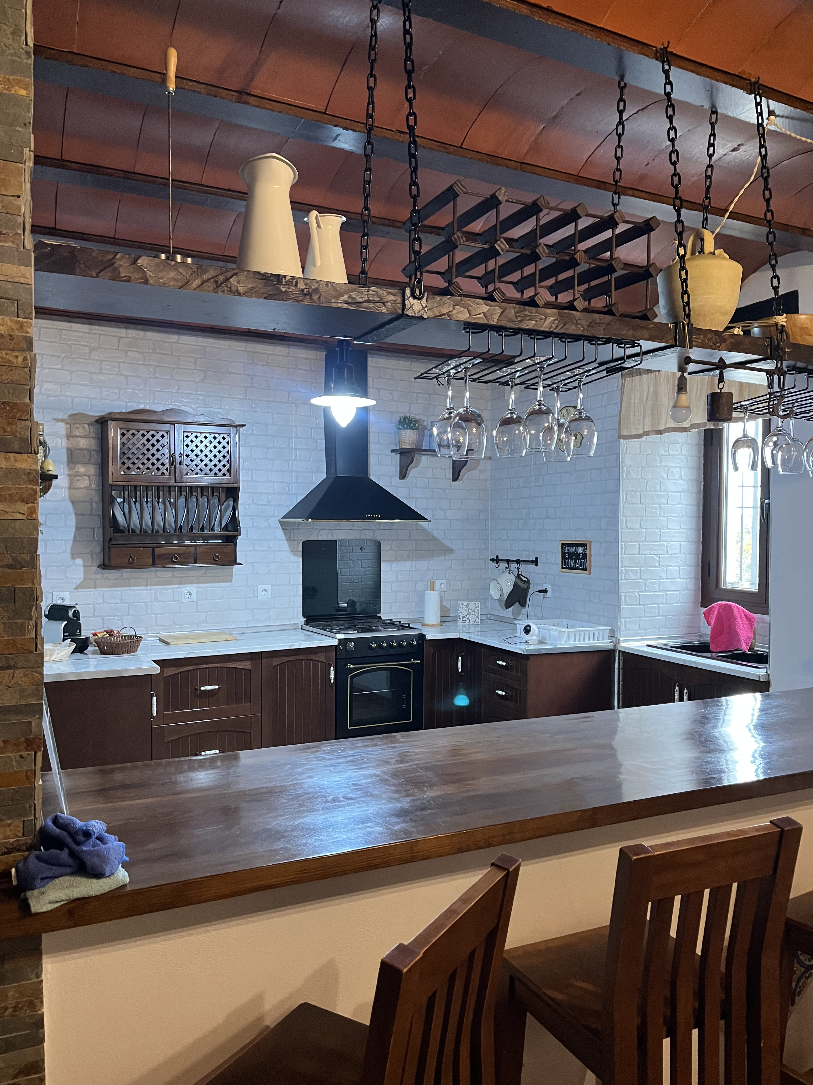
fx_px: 814
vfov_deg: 67.3
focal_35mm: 26
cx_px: 406
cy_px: 542
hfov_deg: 53.1
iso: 400
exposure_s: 1/60
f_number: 1.6
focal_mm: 5.1
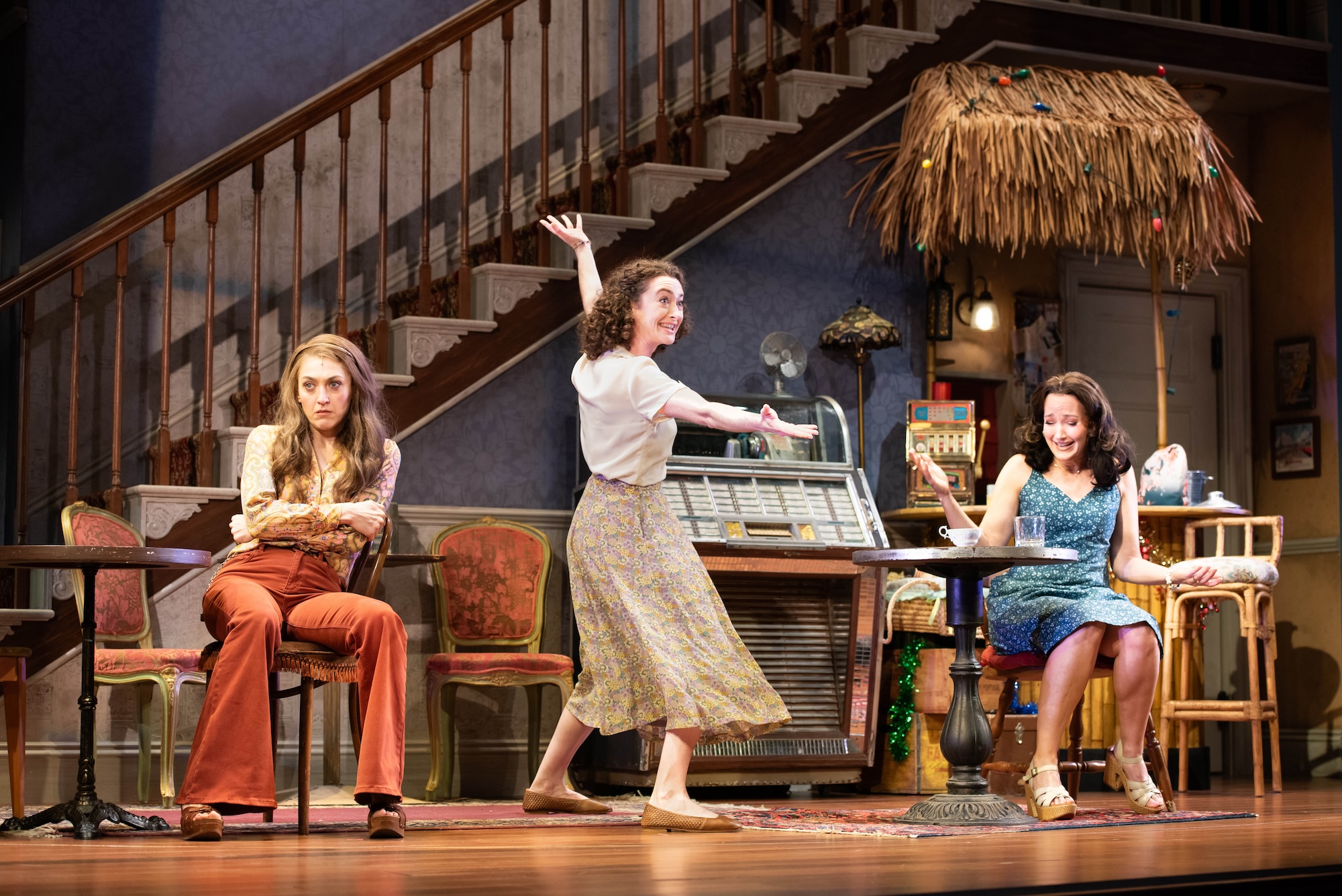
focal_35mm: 70
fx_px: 2610
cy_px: 448
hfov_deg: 28.8
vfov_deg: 19.5
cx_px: 671
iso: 1250
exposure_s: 1/320
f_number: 3.2
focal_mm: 70
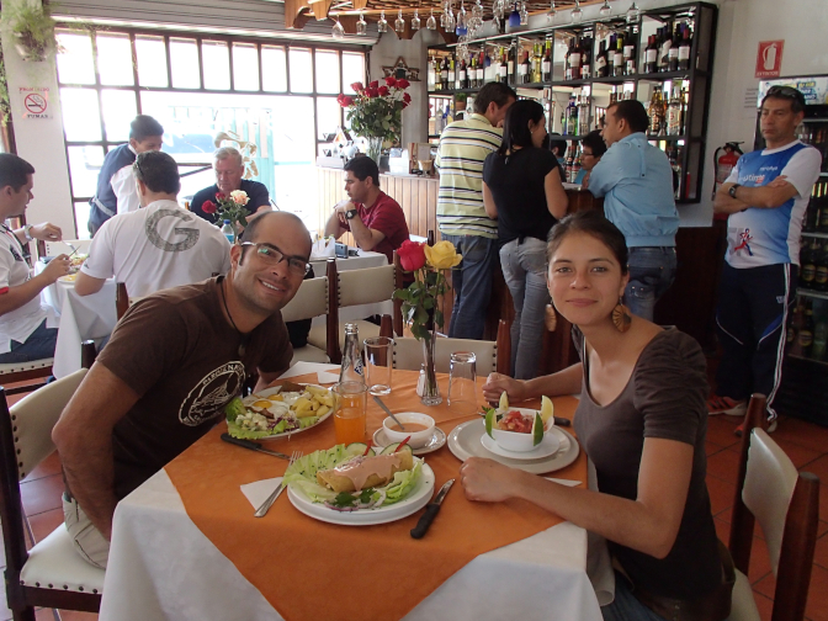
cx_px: 414
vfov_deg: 49.7
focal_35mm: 28
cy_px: 310
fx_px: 670
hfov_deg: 63.4
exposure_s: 1/30
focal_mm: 5
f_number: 3.9
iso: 320
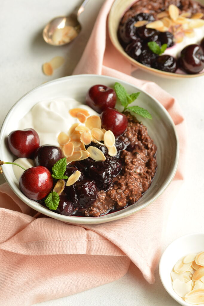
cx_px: 102
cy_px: 153
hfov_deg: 8.7
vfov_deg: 13.0
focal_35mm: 158
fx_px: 1338
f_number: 6.3
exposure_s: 1/100
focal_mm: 105
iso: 200
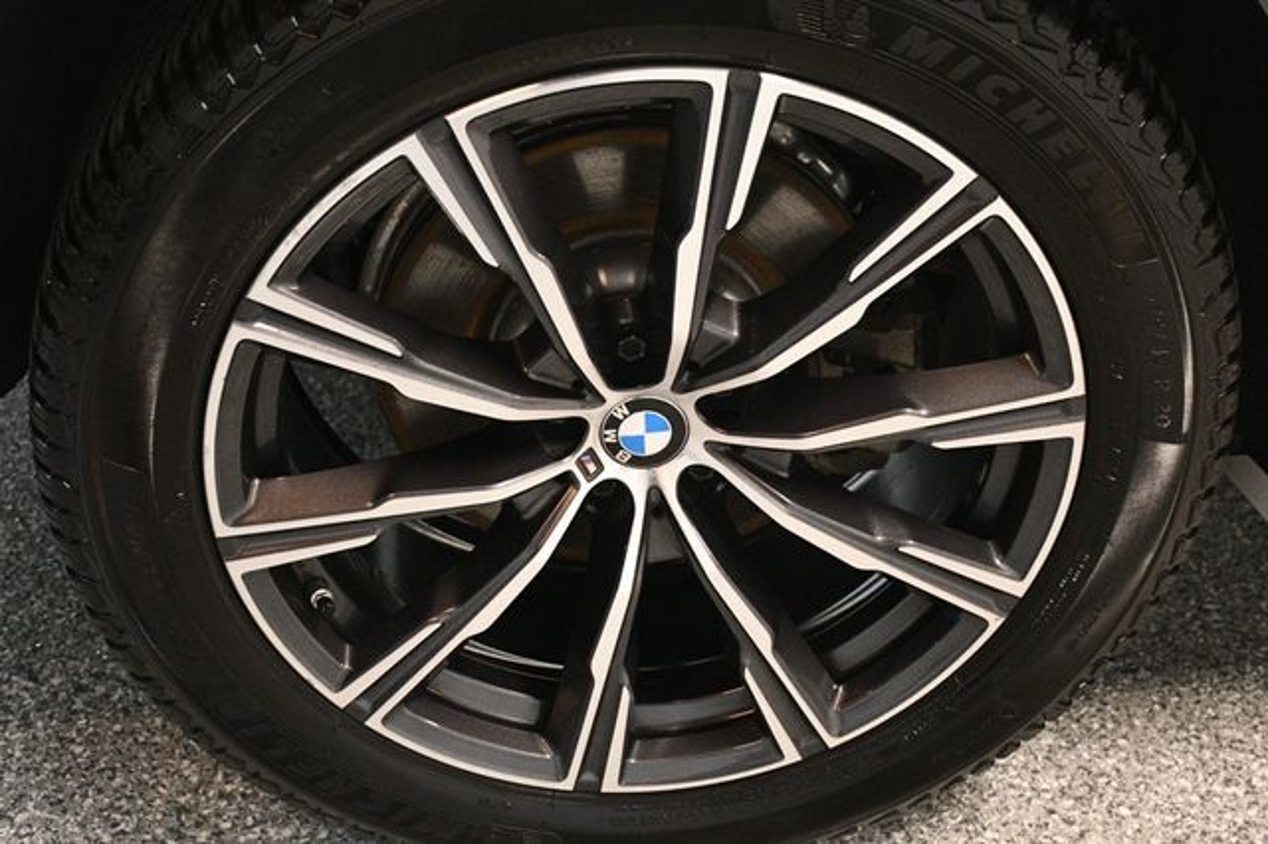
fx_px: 2112
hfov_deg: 33.4
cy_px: 422
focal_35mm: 60
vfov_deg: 22.6
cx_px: 634
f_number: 4.5
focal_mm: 40
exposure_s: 1/80
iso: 3200
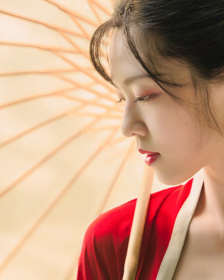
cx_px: 159
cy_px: 110
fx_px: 4442
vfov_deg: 3.6
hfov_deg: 2.9
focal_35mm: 536
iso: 100
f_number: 2
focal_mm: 200
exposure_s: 1/1250
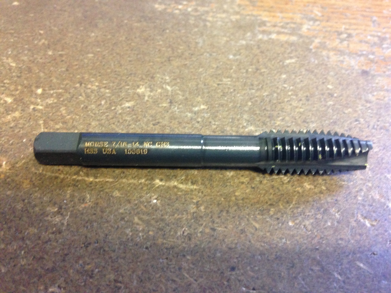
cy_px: 146
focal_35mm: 33
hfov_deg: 55.4
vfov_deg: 42.9
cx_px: 196
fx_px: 373
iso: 320
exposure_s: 1/17
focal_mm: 4.12
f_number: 2.4
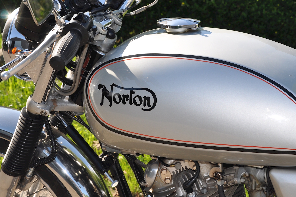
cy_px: 71
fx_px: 838
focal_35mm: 102
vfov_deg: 13.4
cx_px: 158
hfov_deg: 20.0
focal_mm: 50
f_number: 10
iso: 200
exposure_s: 1/200
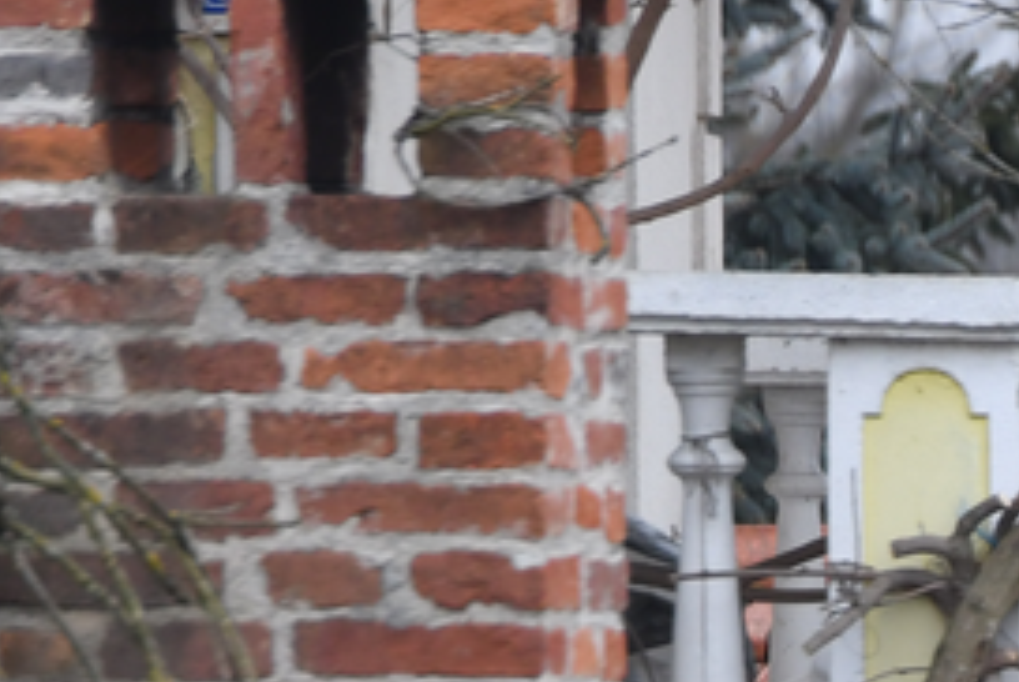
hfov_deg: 1.7
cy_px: 1757
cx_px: 1615
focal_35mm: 1190
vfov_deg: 1.2
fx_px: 33719
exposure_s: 1/500
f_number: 5
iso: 400
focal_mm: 200
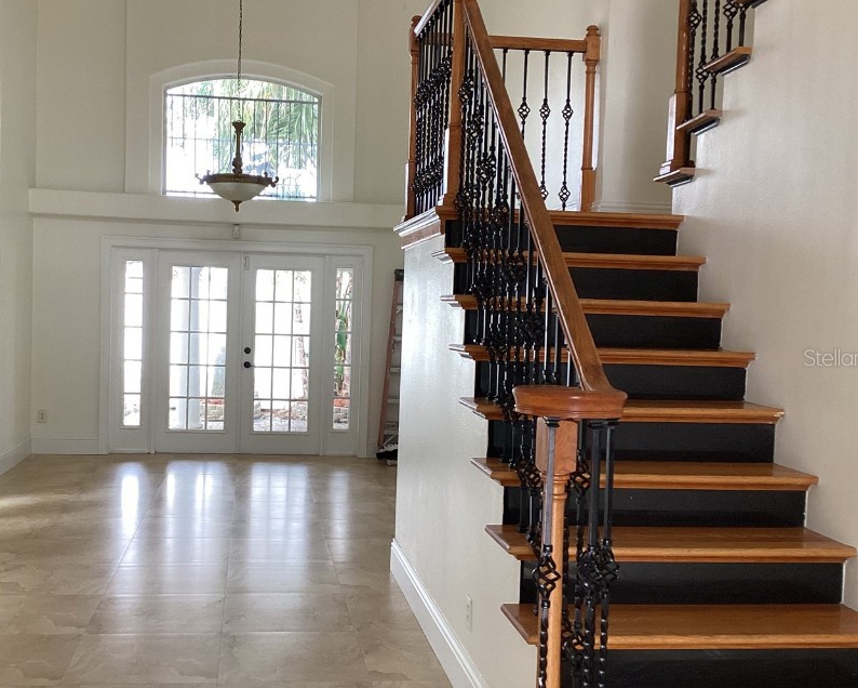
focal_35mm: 39
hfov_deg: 46.6
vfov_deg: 38.2
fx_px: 991
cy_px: 357
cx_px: 352
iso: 80
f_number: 2.4
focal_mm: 3.3
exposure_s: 1/120
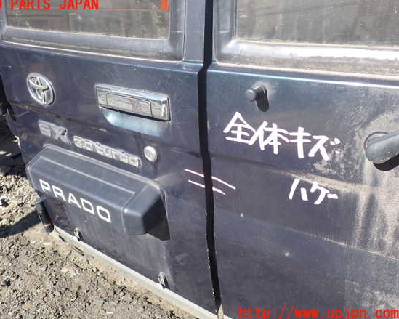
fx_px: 378
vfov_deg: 45.8
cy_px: 159
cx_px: 185
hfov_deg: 55.6
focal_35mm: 32
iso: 100
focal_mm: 5.4
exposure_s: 1/320
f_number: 3.2
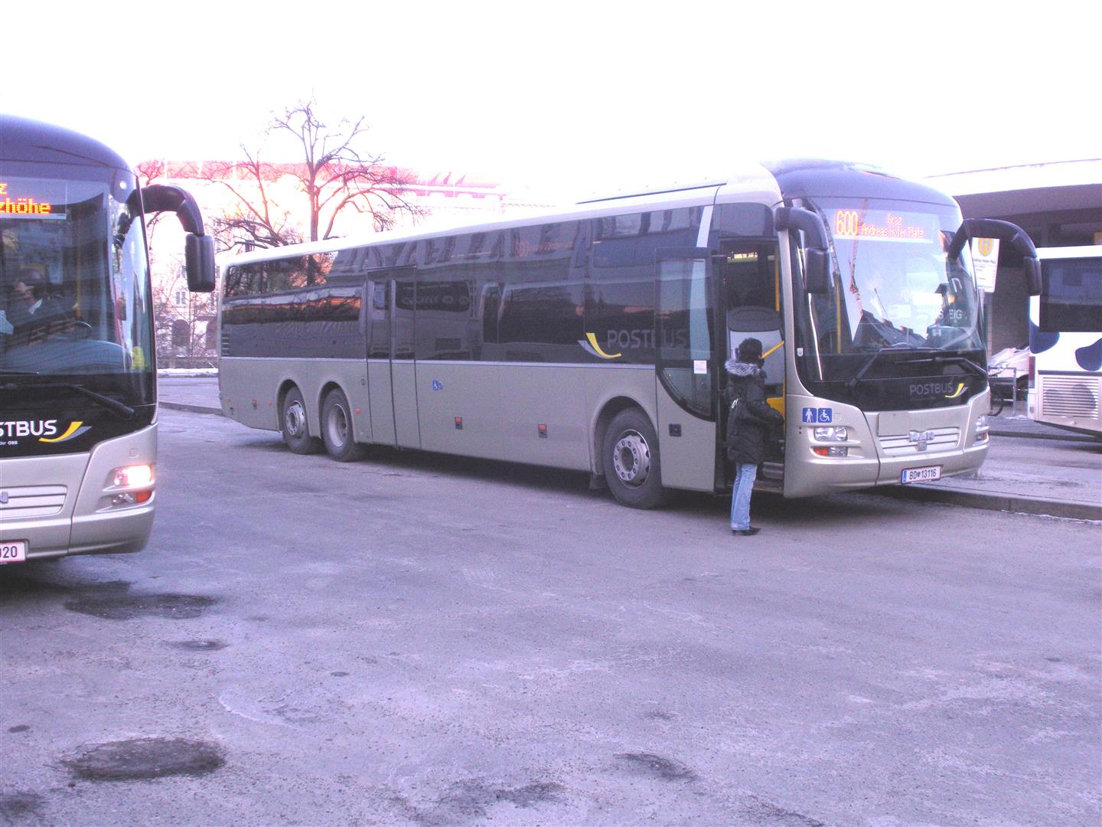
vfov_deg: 32.9
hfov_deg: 42.9
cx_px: 551
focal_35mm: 44
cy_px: 414
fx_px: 1401
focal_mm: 7.7
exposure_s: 1/128
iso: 188
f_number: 4
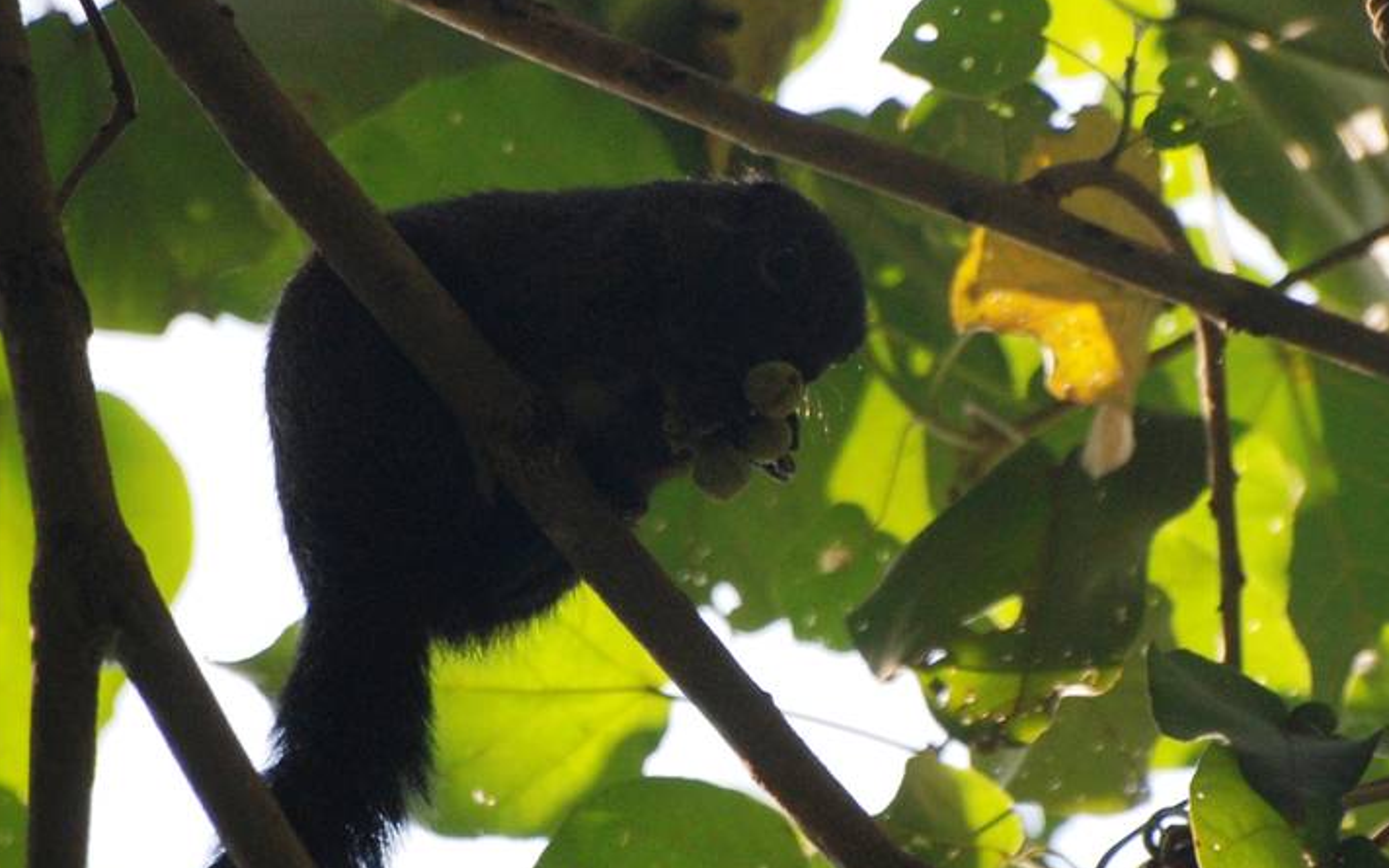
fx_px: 39066
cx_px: 718
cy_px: 649
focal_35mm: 1032
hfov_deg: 2.0
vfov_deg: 1.3
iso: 400
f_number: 5.6
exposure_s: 1/500
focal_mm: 300
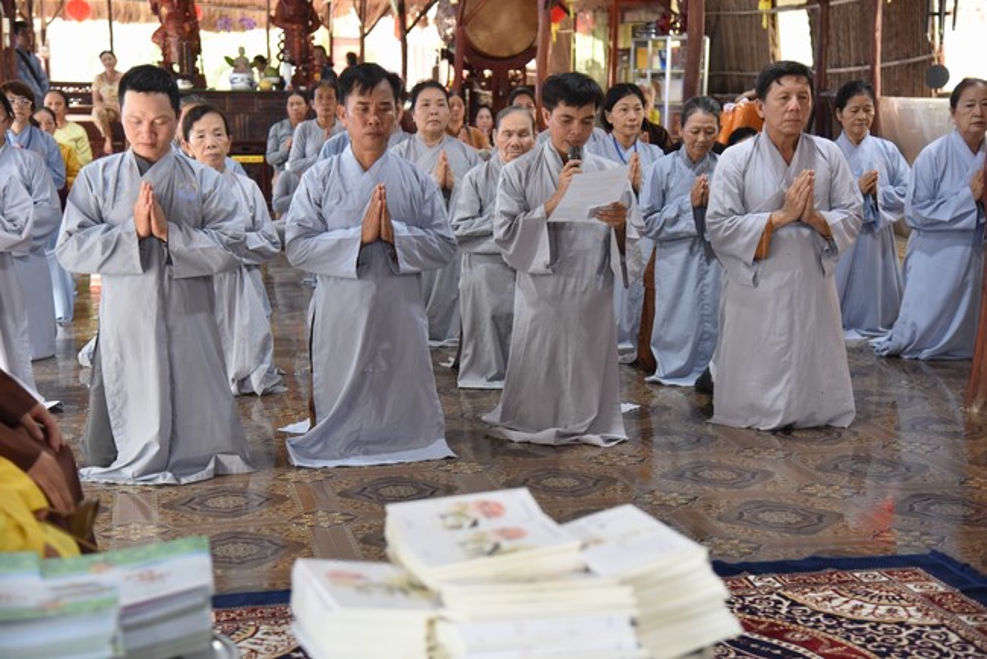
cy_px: 330
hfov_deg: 32.4
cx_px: 494
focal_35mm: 62
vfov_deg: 21.9
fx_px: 1701
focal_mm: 62
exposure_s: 1/60
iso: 2800
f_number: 4
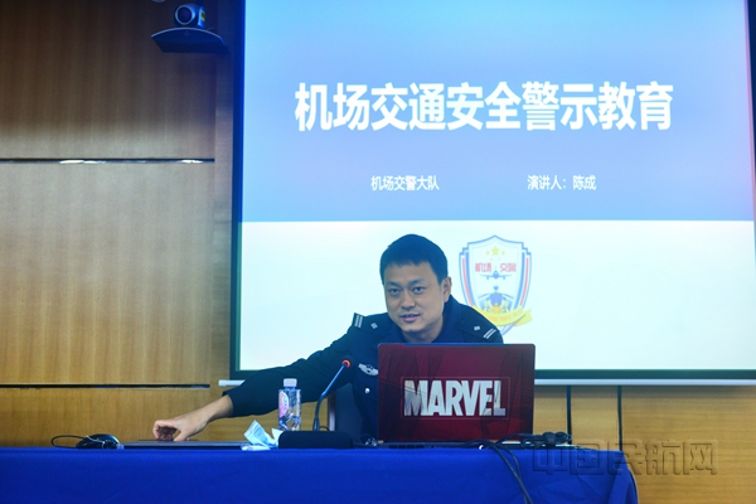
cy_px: 252
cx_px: 378
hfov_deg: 36.2
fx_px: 1155
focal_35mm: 55
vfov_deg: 24.6
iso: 1000
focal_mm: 55
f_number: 4.5
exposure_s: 1/80
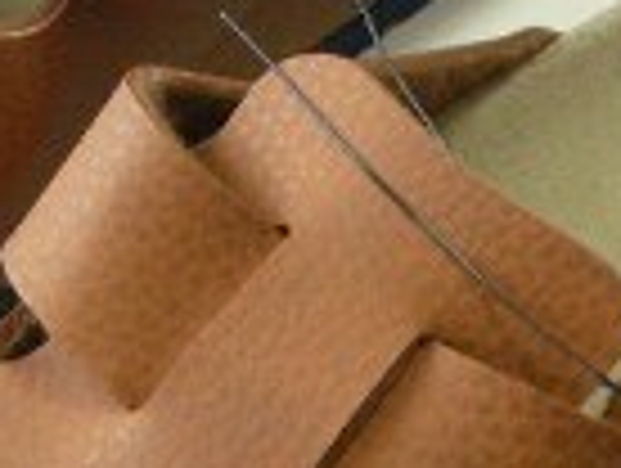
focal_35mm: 152
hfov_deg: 12.9
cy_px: 428
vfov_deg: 9.7
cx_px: 158
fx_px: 2732
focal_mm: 5.8
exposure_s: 1/14
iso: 200
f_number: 2.8
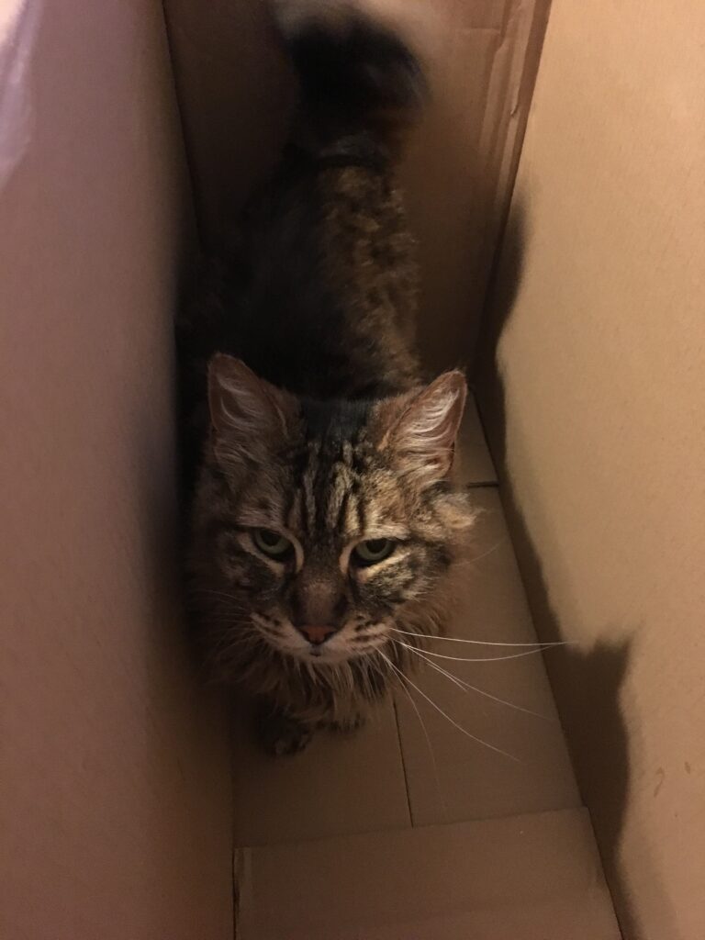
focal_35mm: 29
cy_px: 470
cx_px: 352
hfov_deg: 48.2
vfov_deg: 61.7
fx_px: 787
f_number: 2.2
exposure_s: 1/15
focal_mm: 4.15
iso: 640
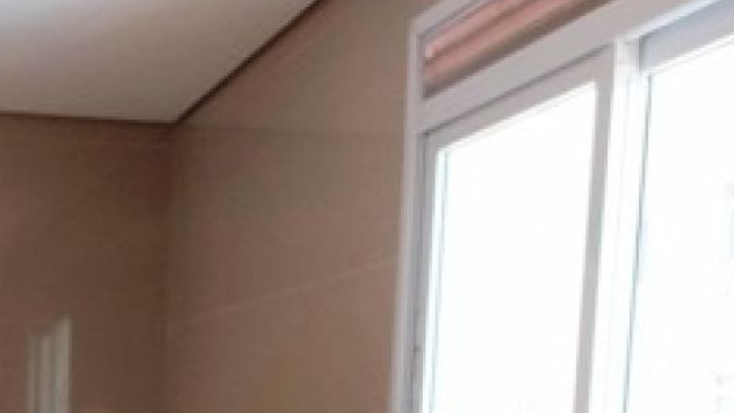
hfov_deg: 31.9
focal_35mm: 62
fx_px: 1207
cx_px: 45
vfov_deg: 17.7
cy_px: 596
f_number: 1.8
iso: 80
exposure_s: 1/60
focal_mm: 5.23
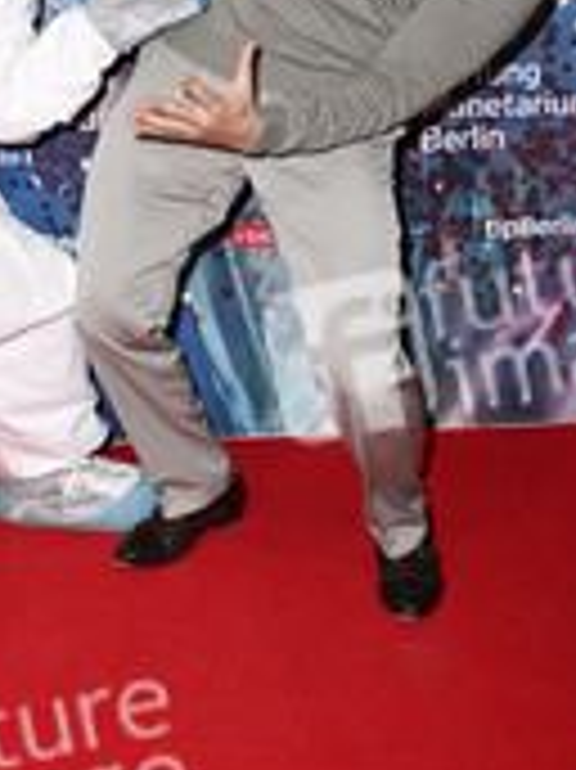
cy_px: 113
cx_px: 86
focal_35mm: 72
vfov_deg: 26.4
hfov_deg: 20.1
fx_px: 1599
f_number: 5.6
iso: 500
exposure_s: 1/160
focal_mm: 32
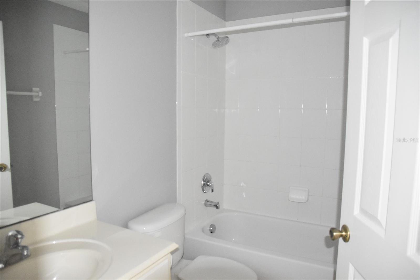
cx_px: 210
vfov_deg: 53.1
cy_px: 140
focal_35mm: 24
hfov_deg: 73.8
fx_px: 280
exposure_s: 1/60
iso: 6400
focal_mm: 16
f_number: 3.5
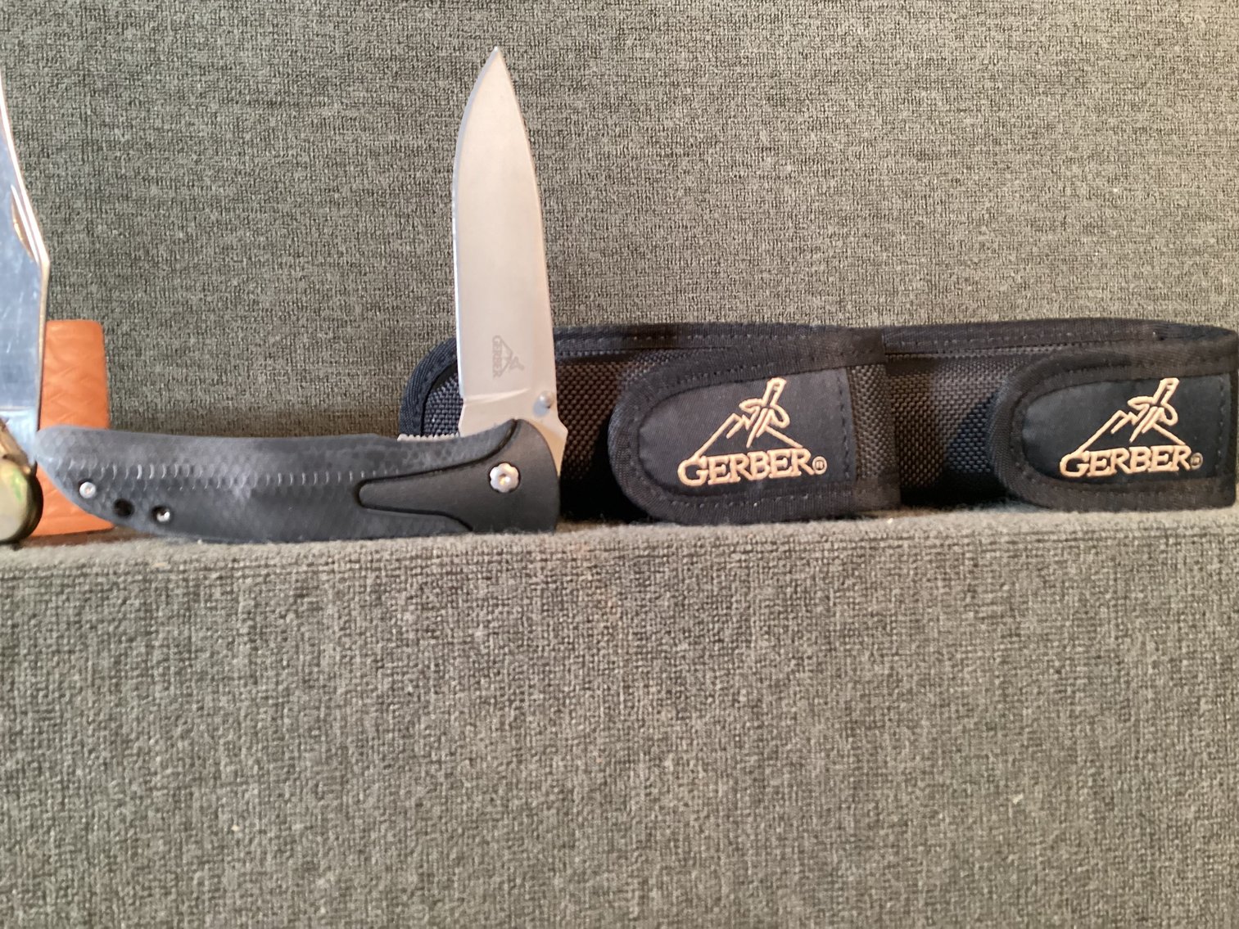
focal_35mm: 31
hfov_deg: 58.3
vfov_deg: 45.4
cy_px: 464
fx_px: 1110
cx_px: 620
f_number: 2.4
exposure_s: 1/40
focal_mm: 3.3
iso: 400
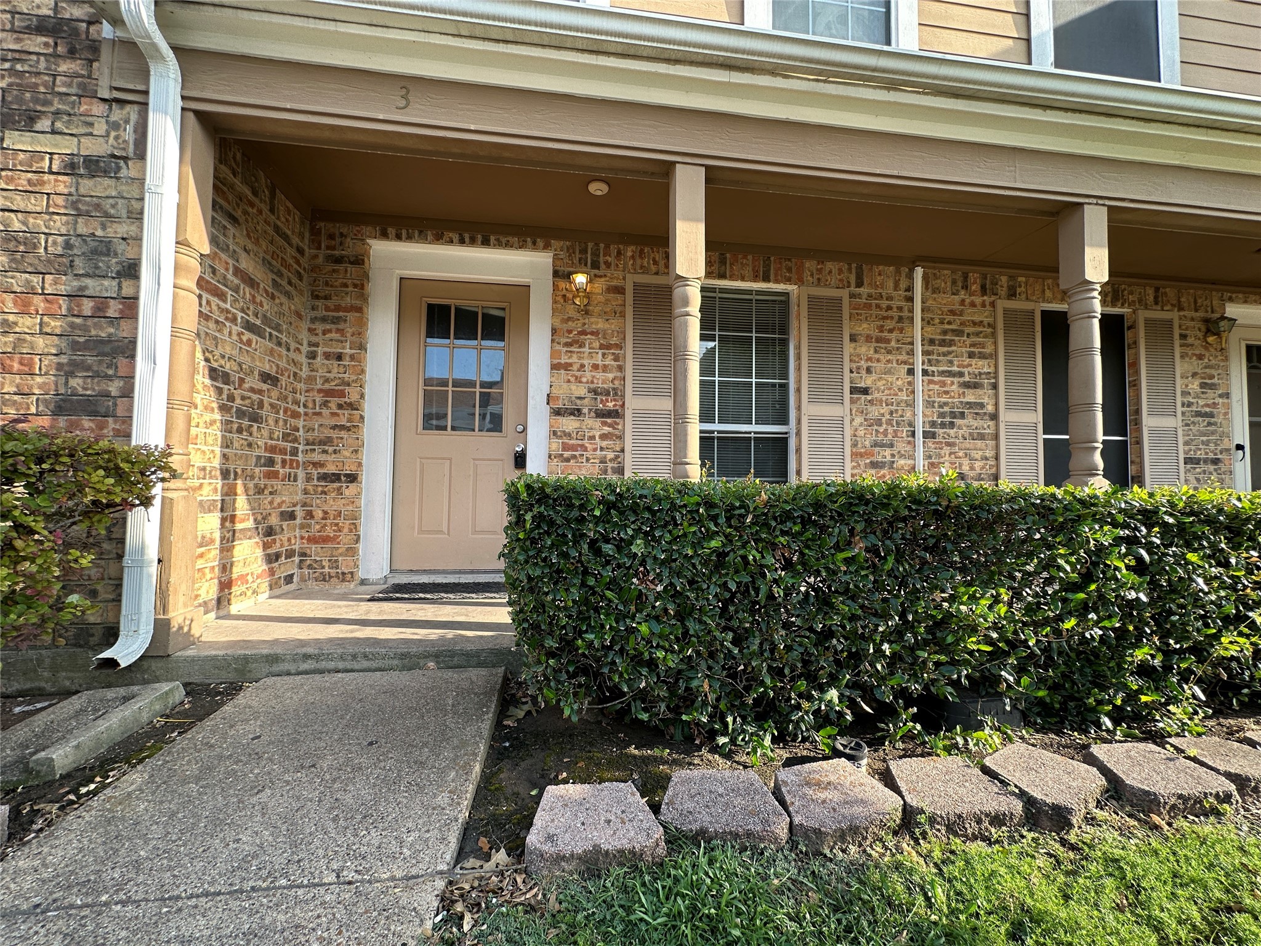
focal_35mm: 14
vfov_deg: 85.7
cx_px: 630
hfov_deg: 102.1
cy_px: 473
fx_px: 510
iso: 40
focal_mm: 2.22
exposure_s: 1/235
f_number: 2.2
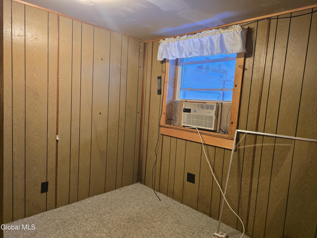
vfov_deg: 58.9
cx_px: 158
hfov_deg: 73.9
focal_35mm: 23
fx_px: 211
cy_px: 119
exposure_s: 1/120
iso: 640
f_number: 1.7
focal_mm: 6.3
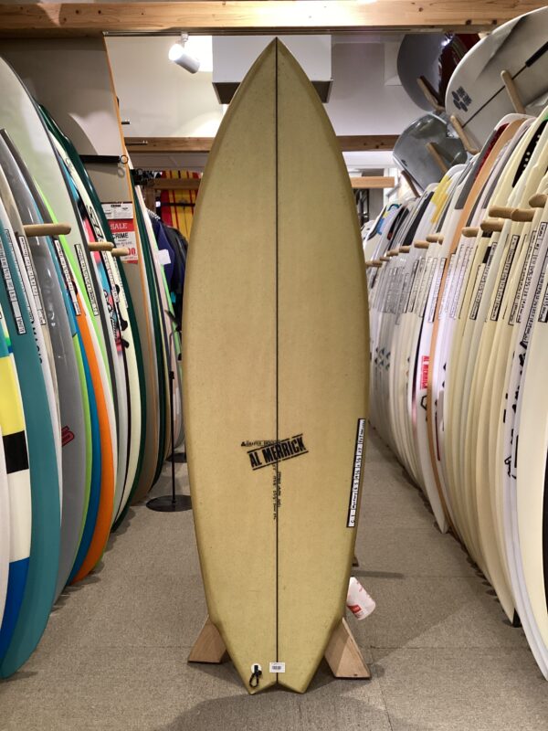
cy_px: 366
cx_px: 274
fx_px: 654
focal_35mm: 31
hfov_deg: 45.4
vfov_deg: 58.4
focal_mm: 3.3
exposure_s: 1/60
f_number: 2.4
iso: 80
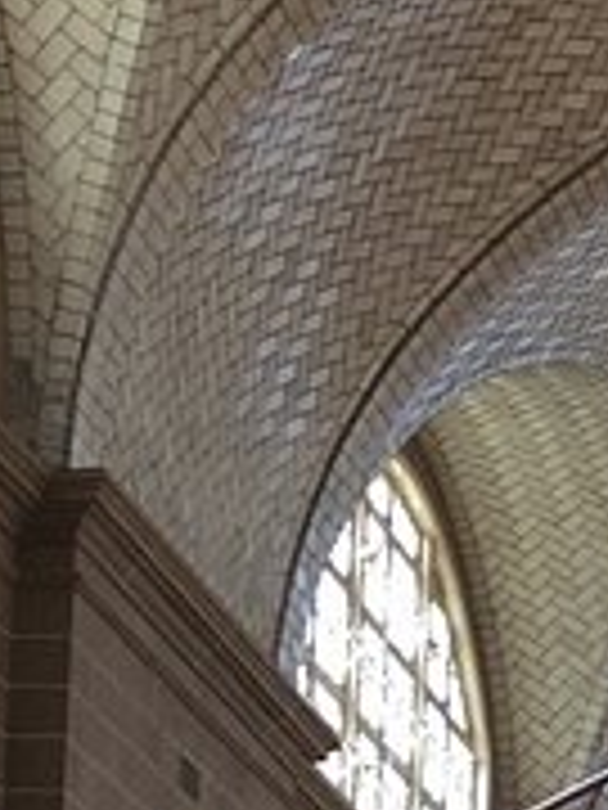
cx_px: 1410
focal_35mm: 161
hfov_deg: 8.5
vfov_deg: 11.4
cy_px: 1476
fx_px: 3770
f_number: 2.2
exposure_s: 1/40
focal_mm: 4.15
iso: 25
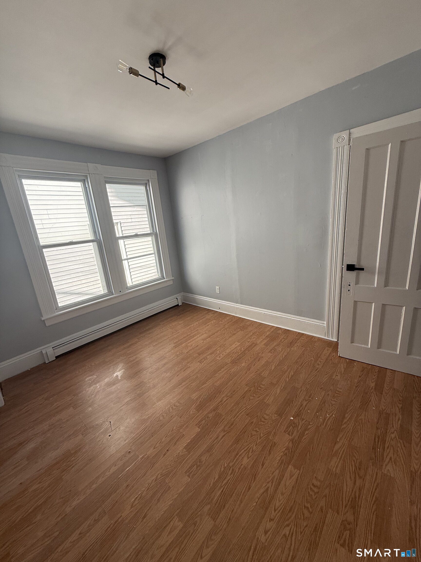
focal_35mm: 14
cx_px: 210
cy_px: 281
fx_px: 227
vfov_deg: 102.1
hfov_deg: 85.7
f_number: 2.2
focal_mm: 2.22
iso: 80
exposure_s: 1/99
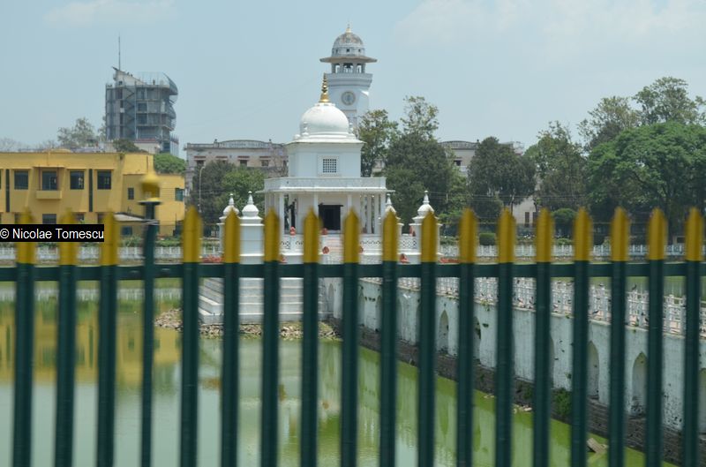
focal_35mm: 82
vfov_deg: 16.5
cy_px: 234
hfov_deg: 24.7
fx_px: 1614
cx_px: 353
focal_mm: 55
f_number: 8
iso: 160
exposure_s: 1/250
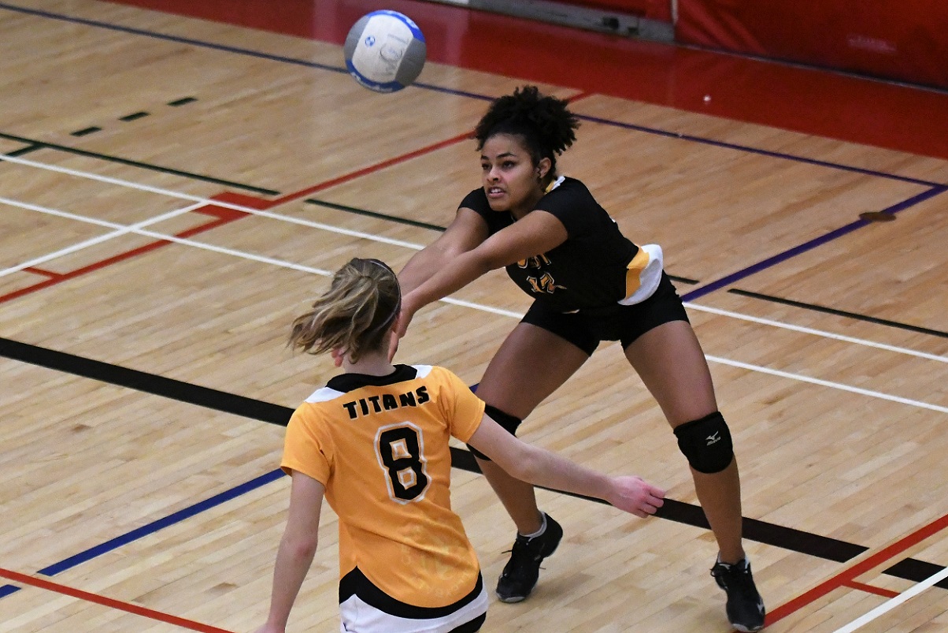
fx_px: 2765
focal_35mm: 105
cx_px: 474
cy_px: 316
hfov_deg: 19.5
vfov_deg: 13.0
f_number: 2.8
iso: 8000
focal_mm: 70
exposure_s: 1/1000
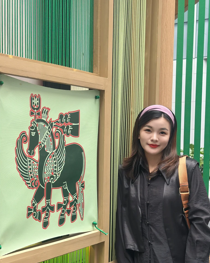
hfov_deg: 25.8
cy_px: 155
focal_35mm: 59
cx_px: 103
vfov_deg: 31.9
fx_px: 458
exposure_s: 1/259
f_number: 1.78
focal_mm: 6.86
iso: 80
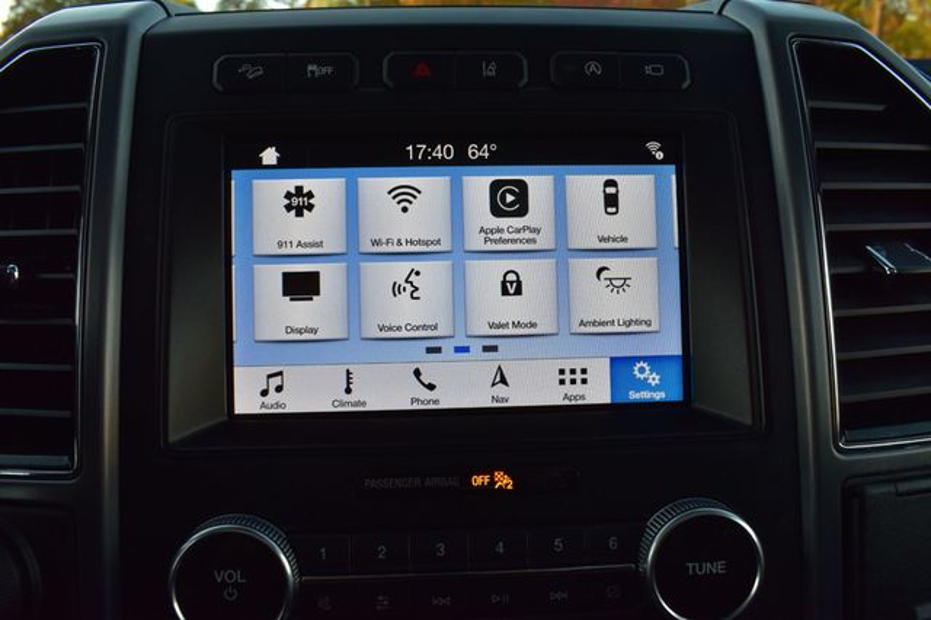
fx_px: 775
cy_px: 310
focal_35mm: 30
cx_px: 466
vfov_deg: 43.6
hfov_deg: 62.0
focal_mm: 20
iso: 400
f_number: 9
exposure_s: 1/100
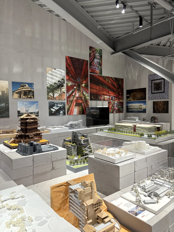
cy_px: 116
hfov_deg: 53.1
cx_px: 87
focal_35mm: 26
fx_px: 174
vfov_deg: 67.3
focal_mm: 5.96
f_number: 1.6
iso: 125
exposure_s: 1/100
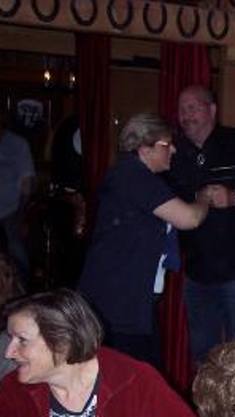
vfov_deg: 26.0
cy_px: 297
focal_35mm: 81
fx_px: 894
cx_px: 375
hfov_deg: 13.9
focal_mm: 8
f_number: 2.8
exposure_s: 1/60
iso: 100
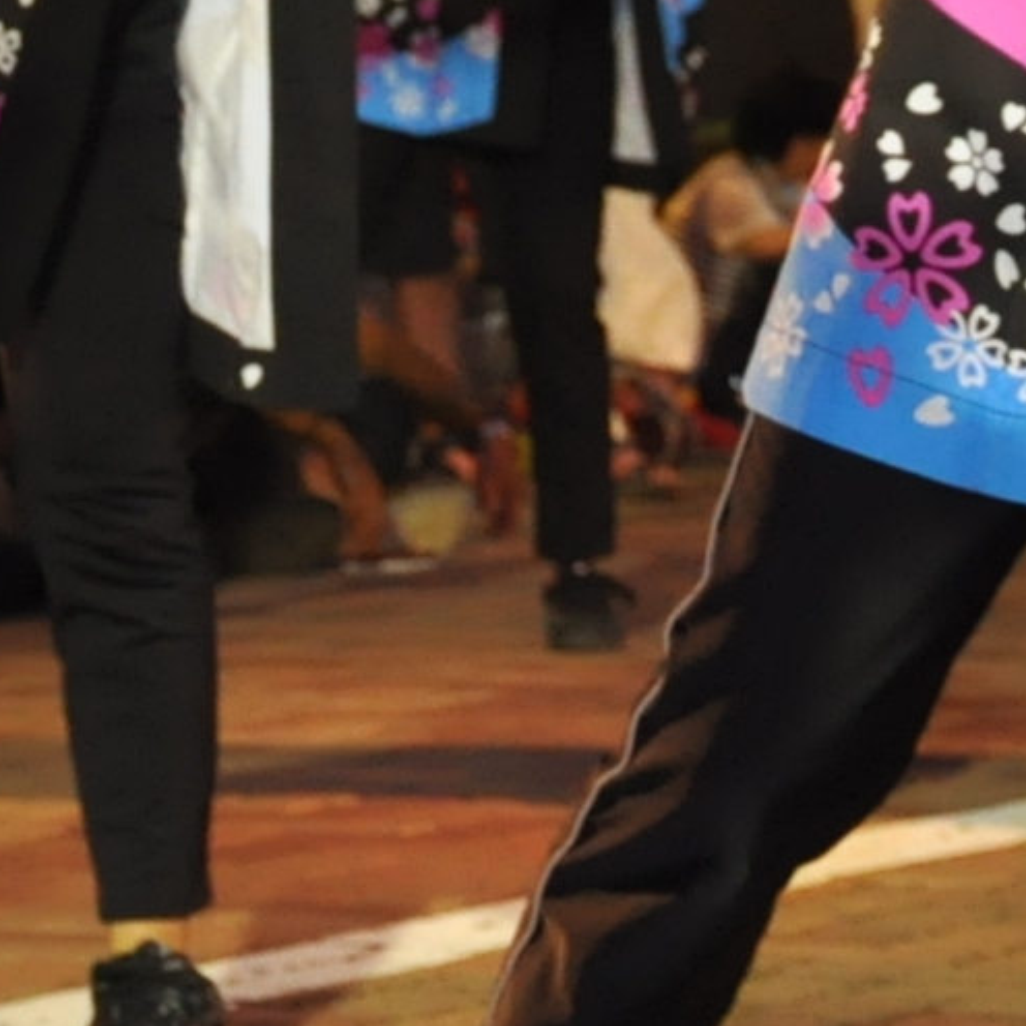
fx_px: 10529
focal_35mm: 314
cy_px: -991
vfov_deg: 5.5
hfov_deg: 5.6
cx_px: 432
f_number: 4.5
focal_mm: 38
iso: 800
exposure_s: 1/100
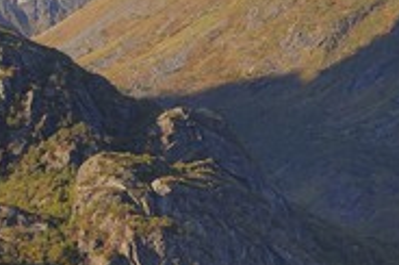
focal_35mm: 343
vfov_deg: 4.0
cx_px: -37
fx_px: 3795
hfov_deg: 6.0
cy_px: 80
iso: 200
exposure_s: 1/400
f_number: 5.6
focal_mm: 150
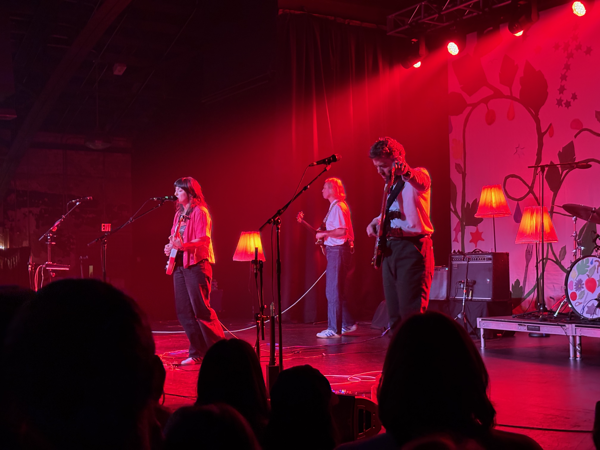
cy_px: 225
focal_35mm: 52
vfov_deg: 28.0
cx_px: 300
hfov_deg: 36.8
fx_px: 901
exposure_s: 1/22
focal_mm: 5.96
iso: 400
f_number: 1.6
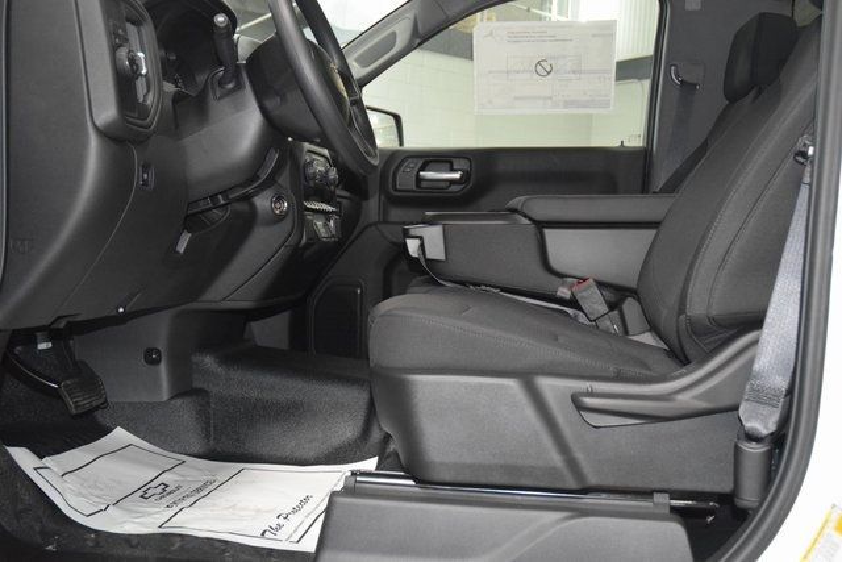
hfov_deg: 51.3
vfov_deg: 35.5
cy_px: 281
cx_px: 421
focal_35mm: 38
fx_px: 877
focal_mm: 25
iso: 3200
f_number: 3.8
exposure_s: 1/100
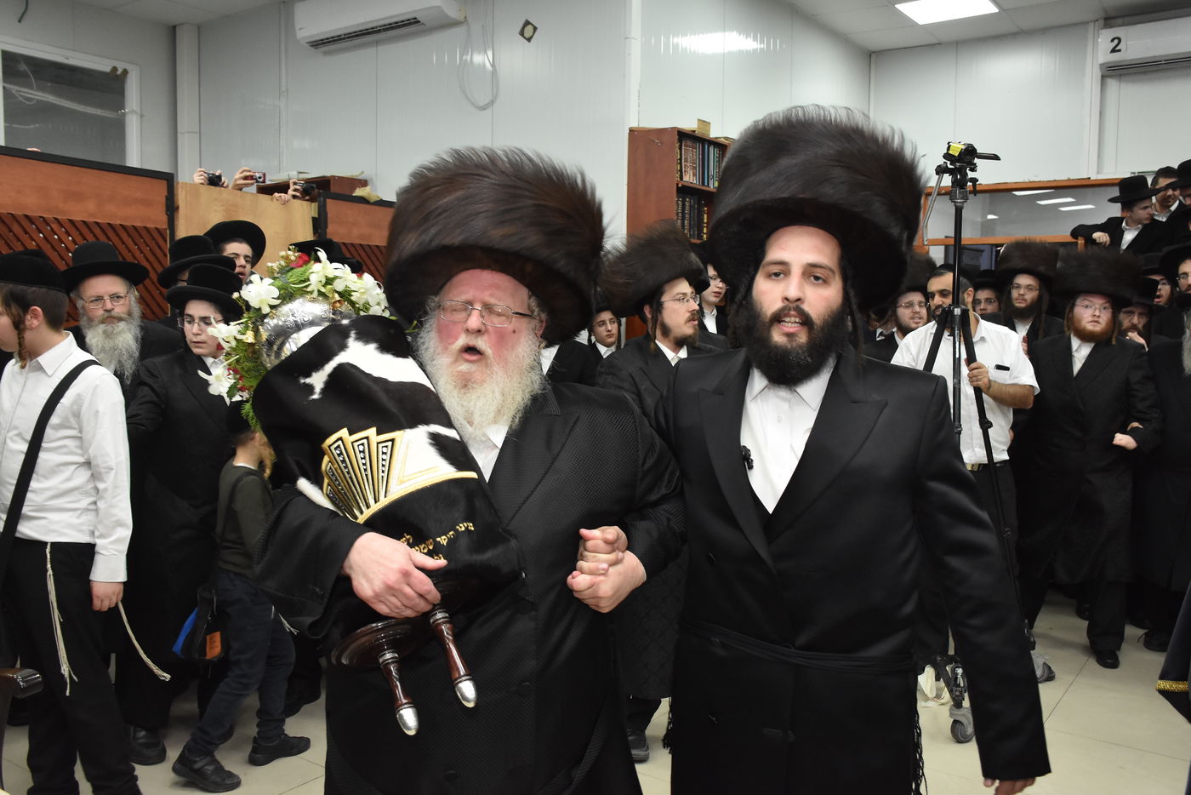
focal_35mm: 30
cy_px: 398
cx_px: 596
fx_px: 993
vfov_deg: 43.6
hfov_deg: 61.9
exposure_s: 1/160
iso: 1600
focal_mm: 20
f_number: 6.3
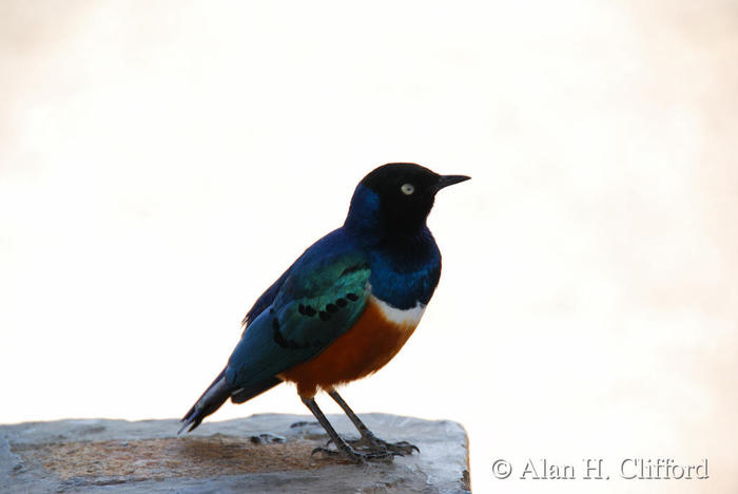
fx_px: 6155
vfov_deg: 4.6
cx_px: 369
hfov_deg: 6.9
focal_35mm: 300
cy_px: 247
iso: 100
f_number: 5.6
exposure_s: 1/100
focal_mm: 200
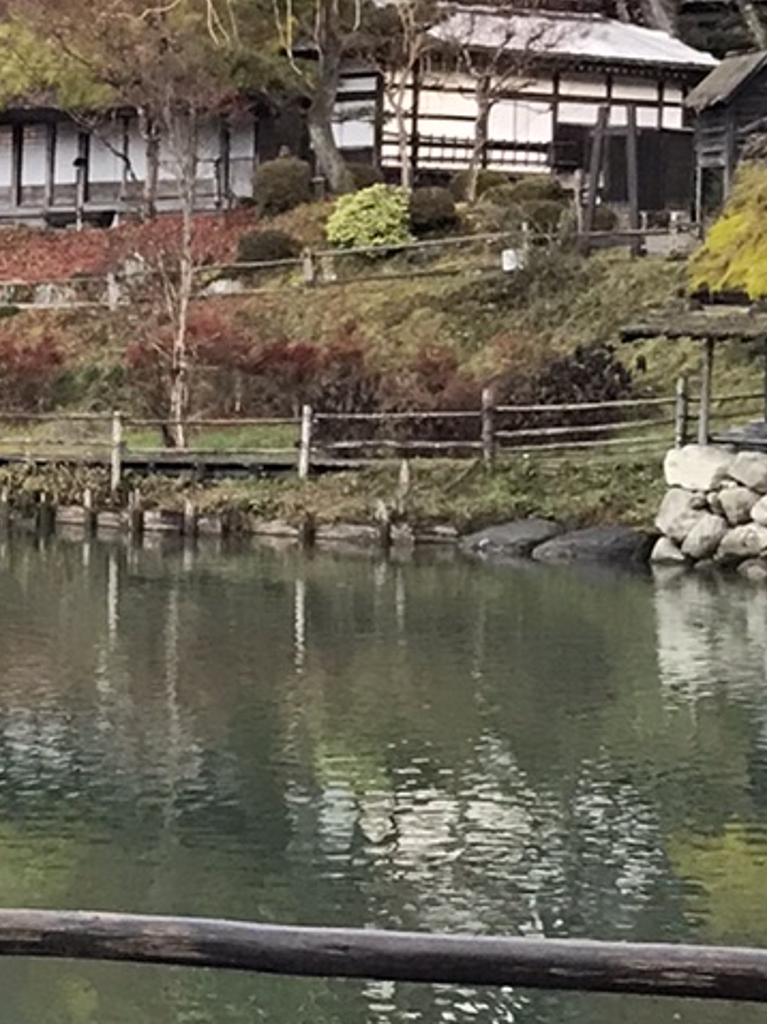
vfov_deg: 16.4
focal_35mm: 120
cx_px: -611
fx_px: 3548
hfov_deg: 11.5
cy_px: 668
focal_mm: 3.99
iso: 20
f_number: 1.8
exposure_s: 1/30
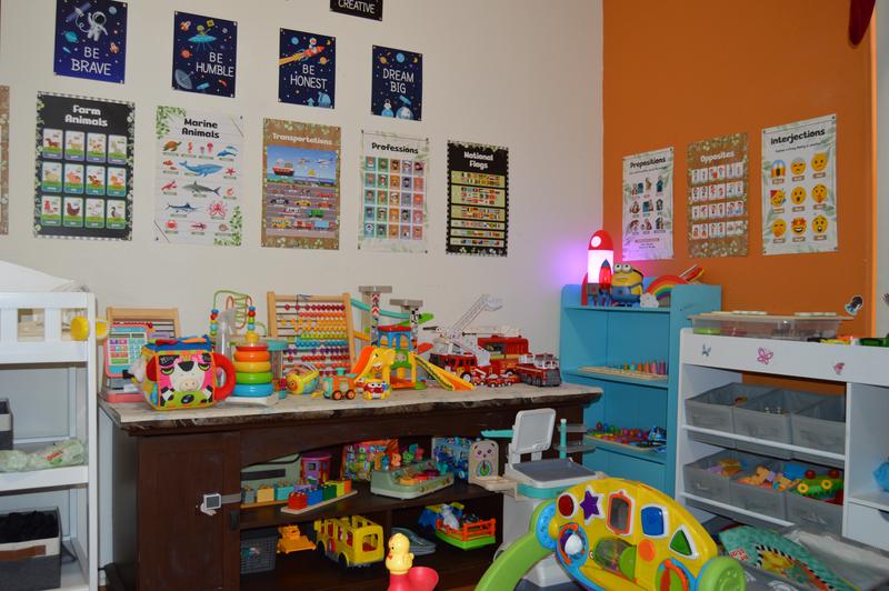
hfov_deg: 62.0
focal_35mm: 30
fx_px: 740
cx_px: 444
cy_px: 296
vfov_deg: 43.5
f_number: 3.5
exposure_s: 1/60
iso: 400
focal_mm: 20
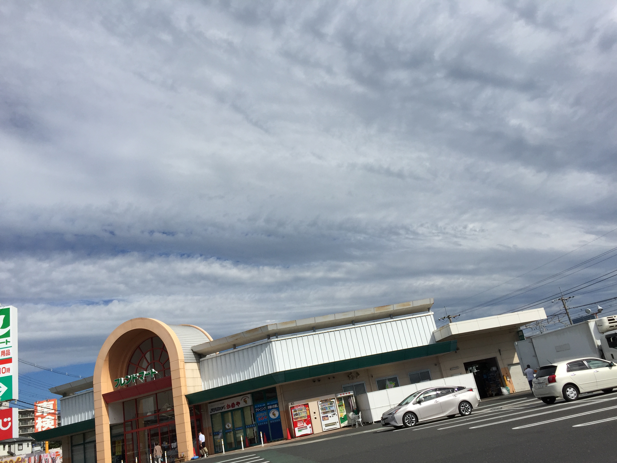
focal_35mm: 29
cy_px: 232
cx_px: 308
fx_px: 517
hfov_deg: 61.7
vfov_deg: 48.2
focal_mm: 4.15
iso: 32
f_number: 2.2
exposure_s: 1/4405
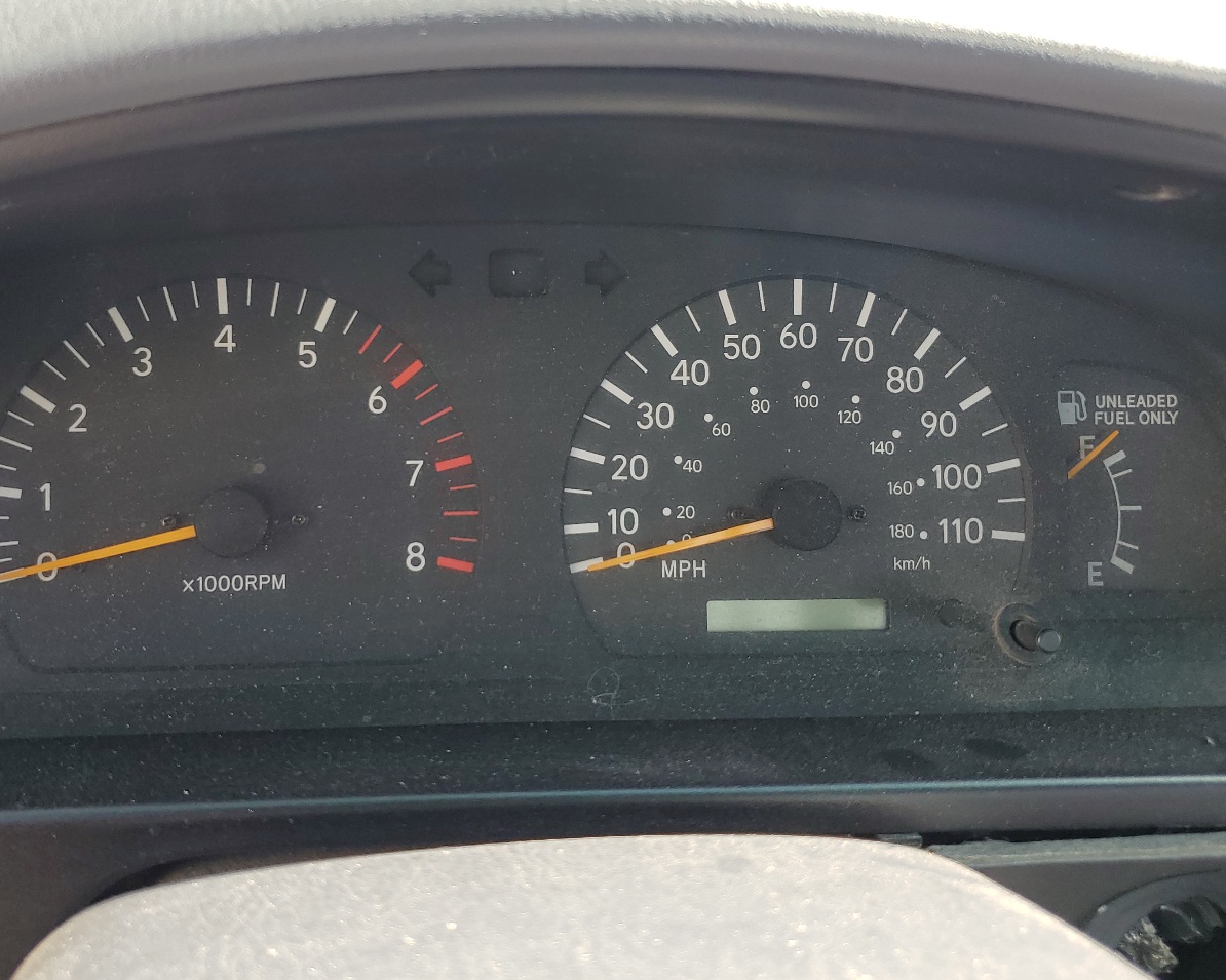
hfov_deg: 52.6
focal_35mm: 34
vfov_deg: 43.2
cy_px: 419
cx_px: 502
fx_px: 1234
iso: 50
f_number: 1.5
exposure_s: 1/312
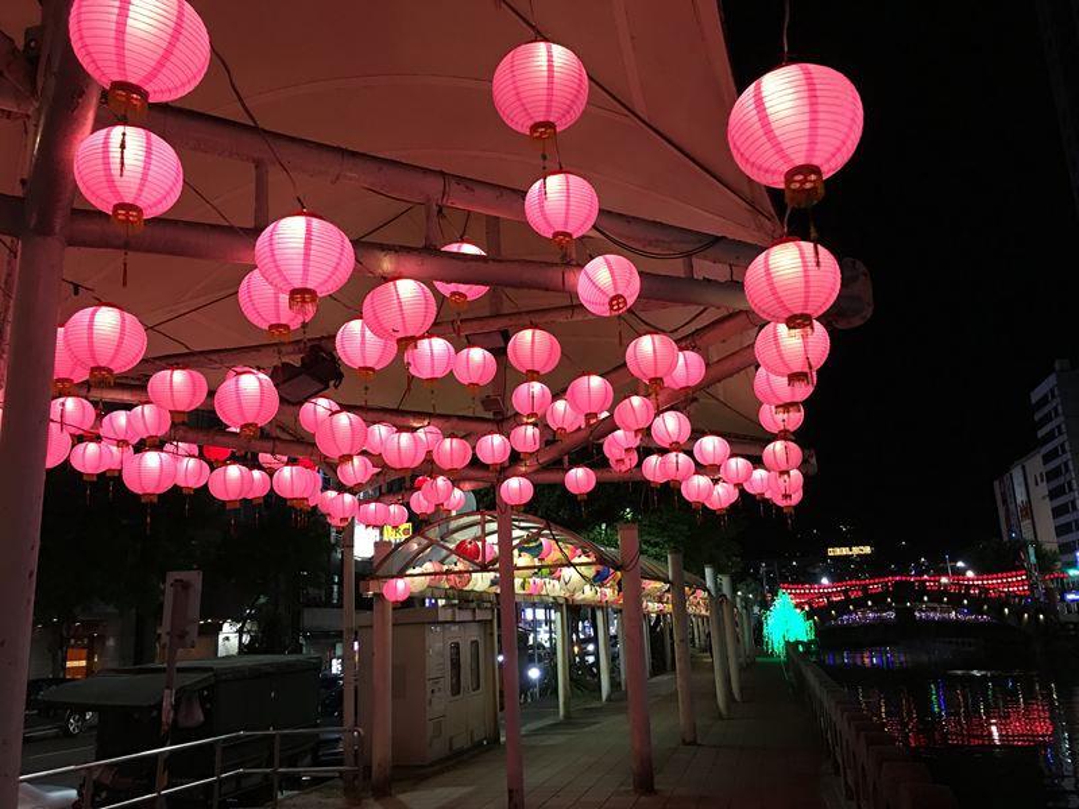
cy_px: 404
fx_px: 904
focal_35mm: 29
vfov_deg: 48.2
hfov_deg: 61.7
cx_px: 540
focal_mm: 4.15
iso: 100
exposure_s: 1/10
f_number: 2.2
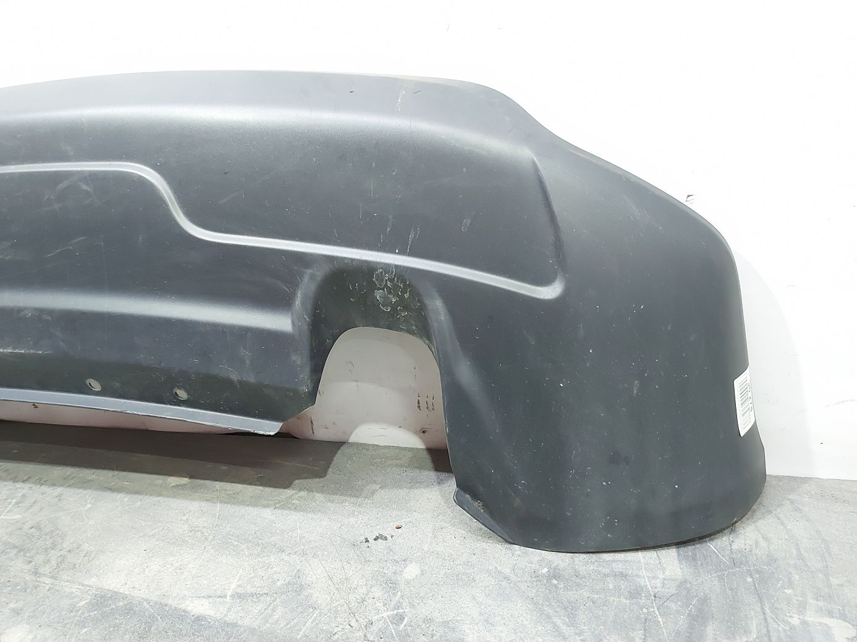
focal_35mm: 24
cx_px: 428
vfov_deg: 56.8
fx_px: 594
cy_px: 321
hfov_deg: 71.6
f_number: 1.8
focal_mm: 5.23
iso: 320
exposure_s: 1/25
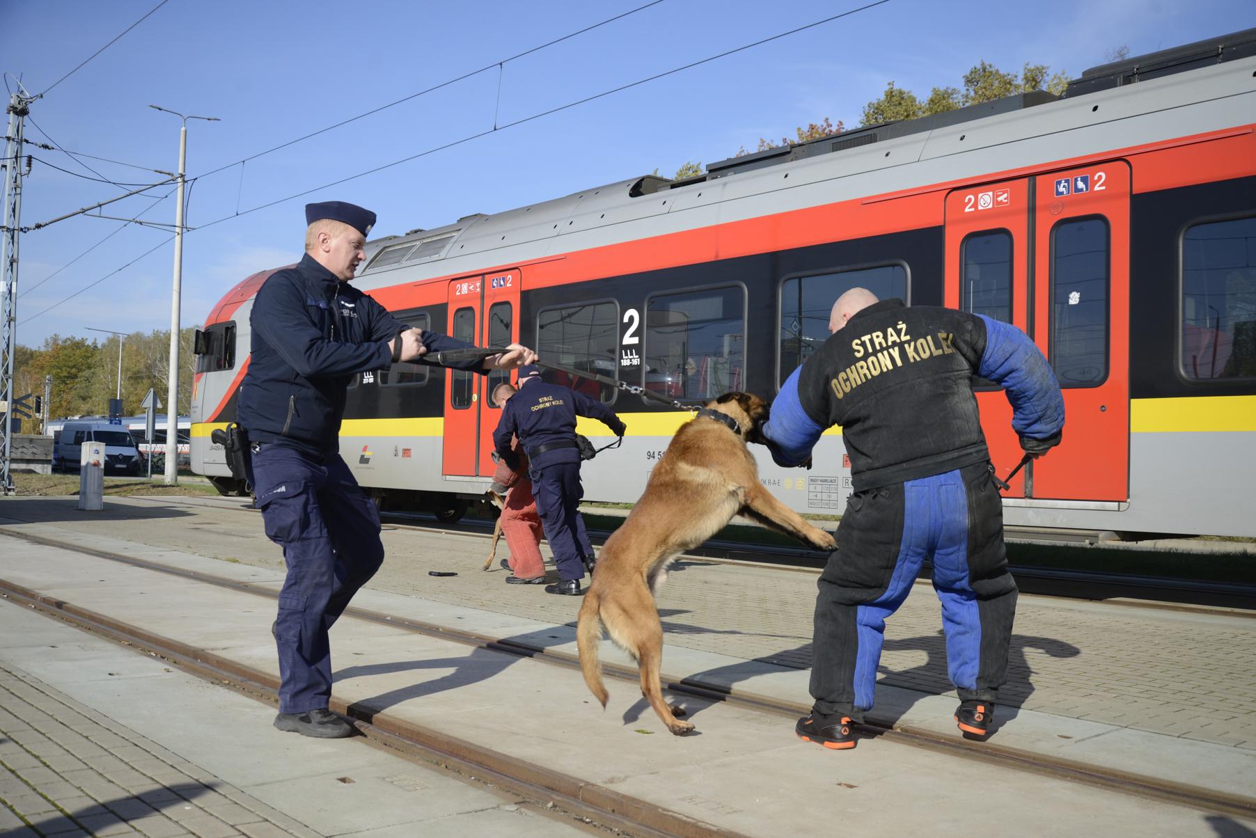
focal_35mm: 36
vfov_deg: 36.9
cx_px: 628
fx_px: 1256
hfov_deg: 53.1
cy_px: 419
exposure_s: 1/4000
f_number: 5.6
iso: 800
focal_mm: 36
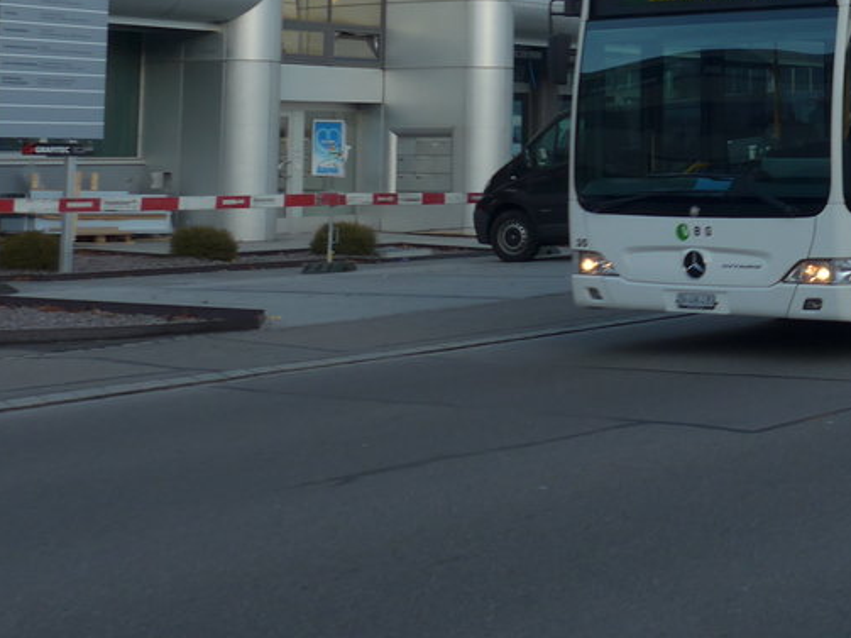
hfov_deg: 25.2
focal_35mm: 74
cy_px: -76
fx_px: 1819
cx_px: 836
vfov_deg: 19.0
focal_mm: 6.5
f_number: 2.8
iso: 80
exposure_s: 1/250
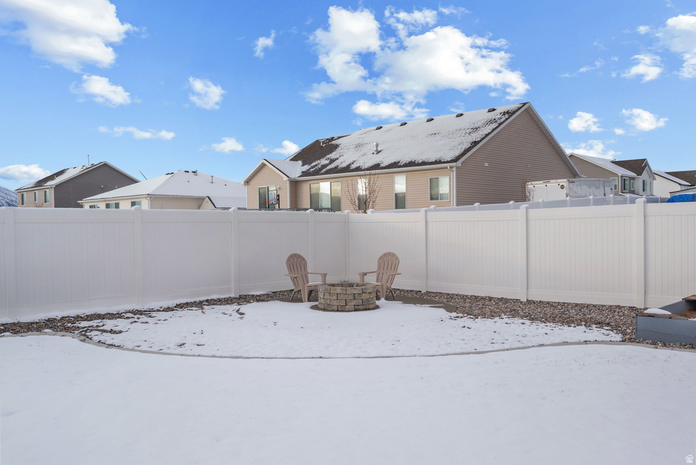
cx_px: 348
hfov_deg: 61.9
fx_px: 580
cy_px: 232
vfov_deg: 43.7
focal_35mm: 30
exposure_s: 1/200
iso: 800
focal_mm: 30
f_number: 8
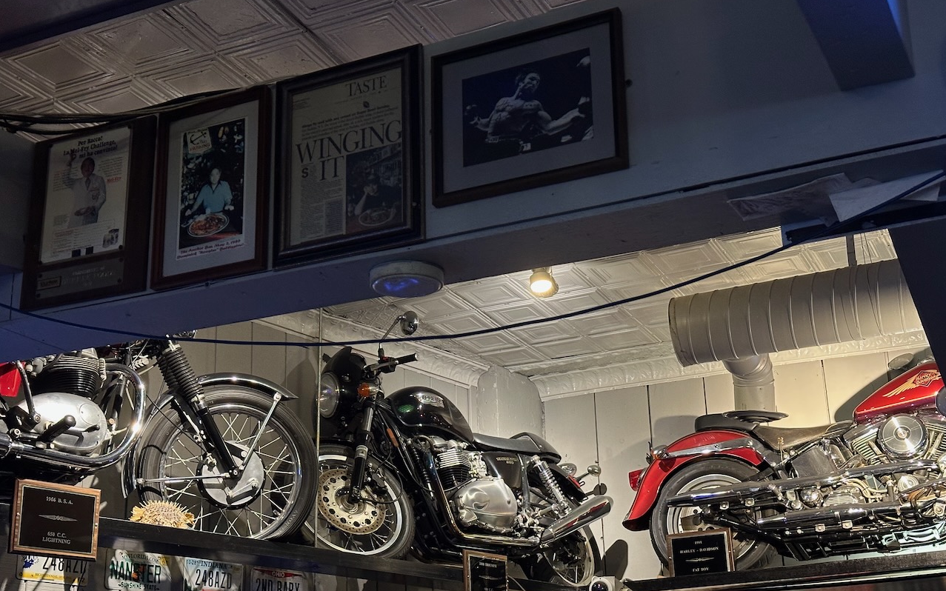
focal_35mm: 51
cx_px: 473
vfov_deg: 25.3
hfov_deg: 39.6
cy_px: 334
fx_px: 1315
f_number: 1.78
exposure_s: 1/59
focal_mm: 6.86
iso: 250
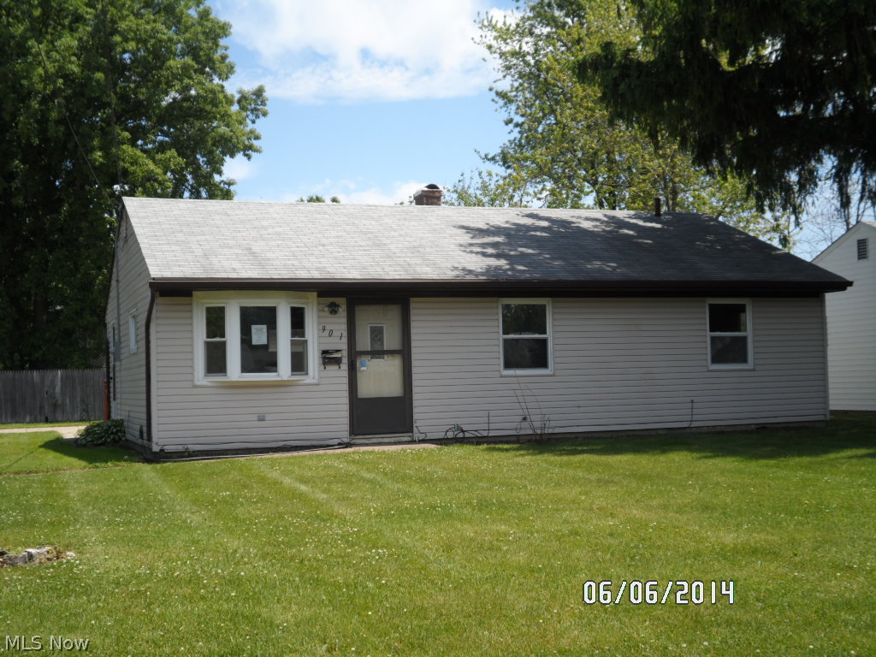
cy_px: 328
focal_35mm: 43
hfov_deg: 43.9
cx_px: 438
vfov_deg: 33.6
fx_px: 1088
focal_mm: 7.8
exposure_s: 1/500
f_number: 3.2
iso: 80
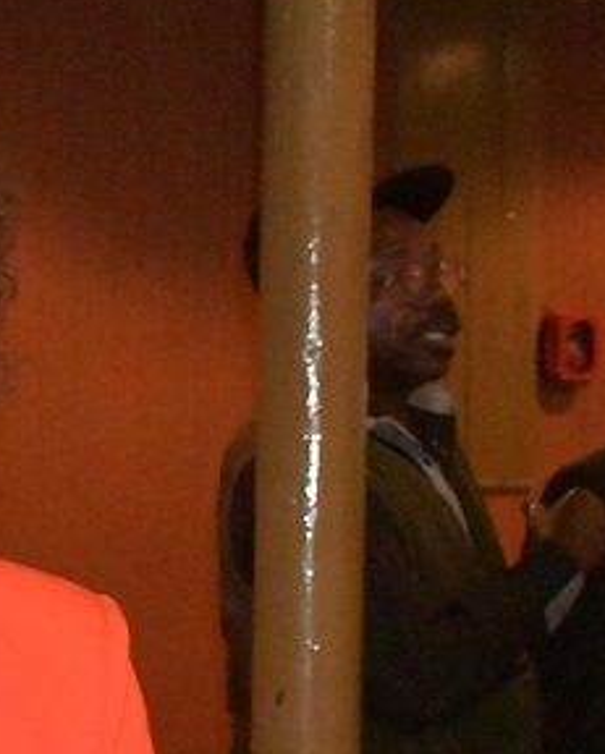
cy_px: 636
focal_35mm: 128
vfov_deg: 14.9
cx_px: -394
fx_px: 2860
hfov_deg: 11.4
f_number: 10
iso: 16000
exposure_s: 1/60
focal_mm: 32
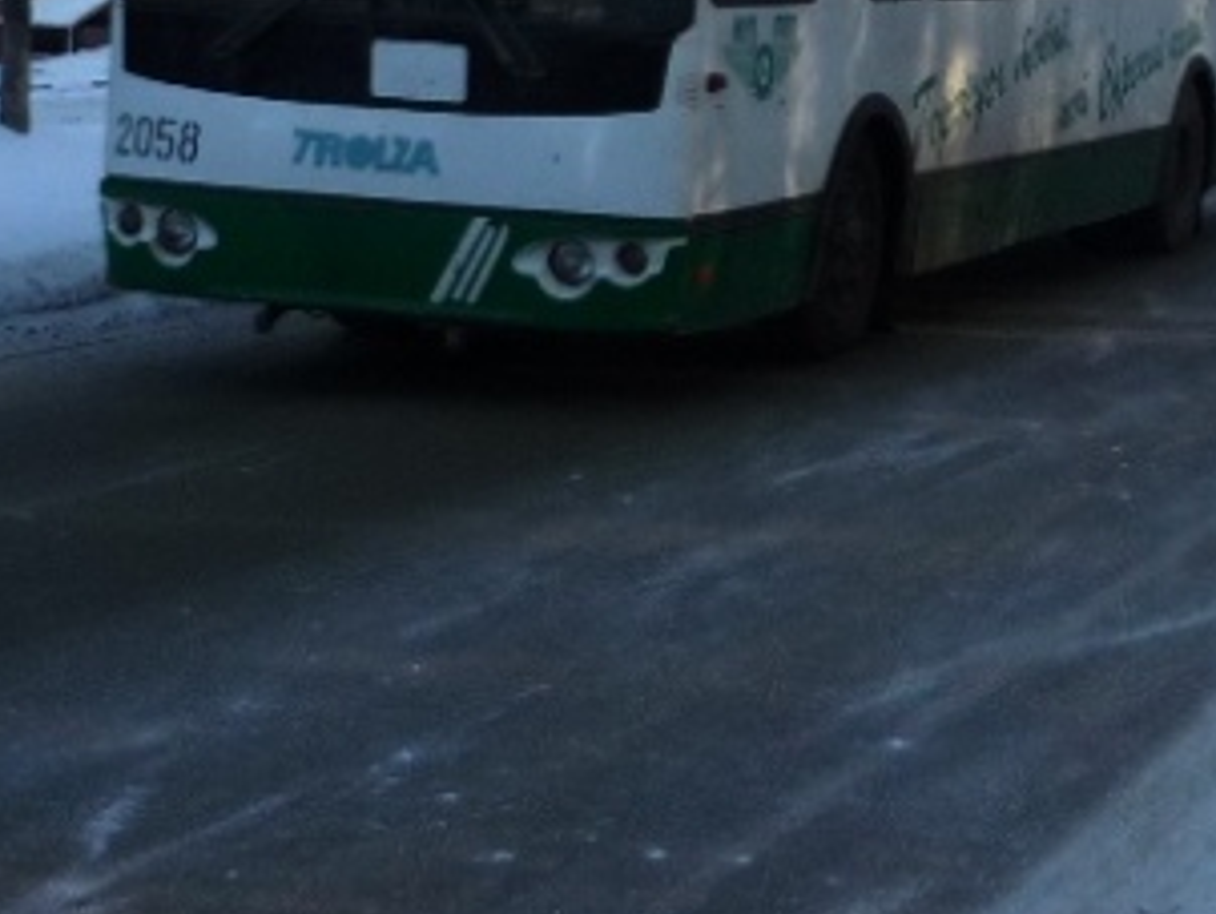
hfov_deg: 20.2
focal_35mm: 95
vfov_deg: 15.1
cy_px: -143
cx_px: 1123
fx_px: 3340
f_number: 2.8
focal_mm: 5.5
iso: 125
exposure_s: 1/500
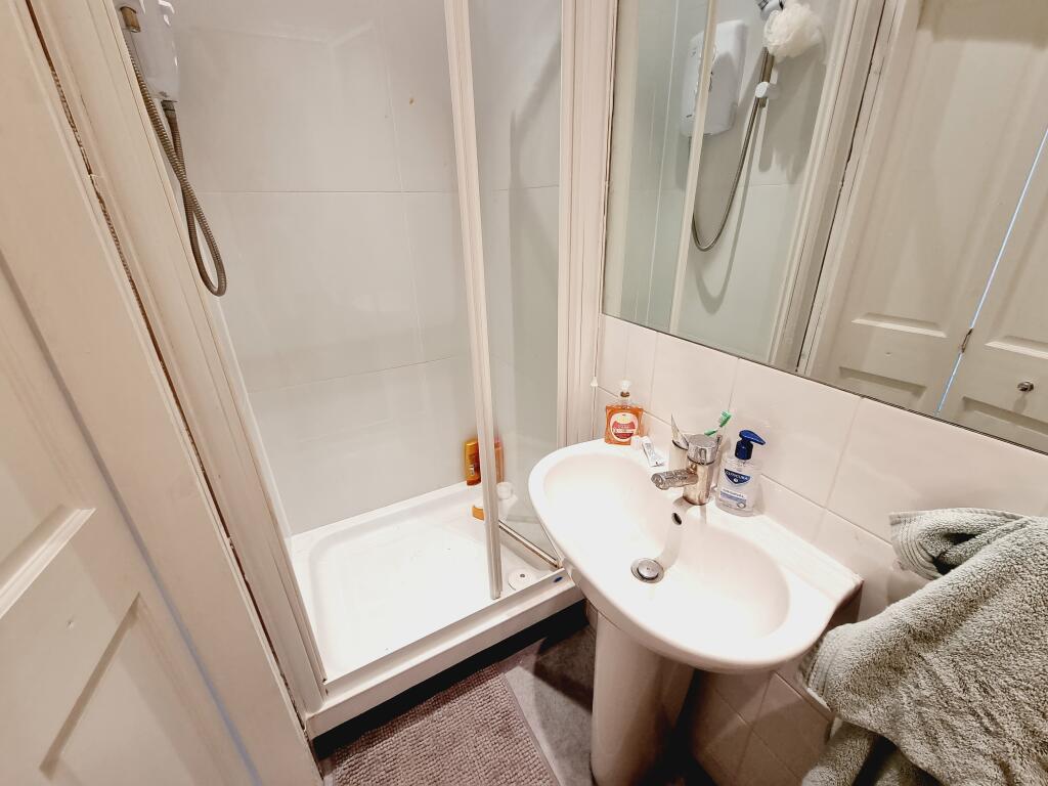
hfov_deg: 106.2
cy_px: 393
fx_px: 394
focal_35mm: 13
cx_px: 524
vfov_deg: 89.9
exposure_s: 1/50
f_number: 2.2
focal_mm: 2.2
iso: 160
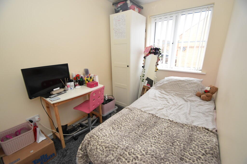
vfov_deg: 77.3
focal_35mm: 15
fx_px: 103
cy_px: 82
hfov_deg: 100.4
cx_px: 124
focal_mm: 10
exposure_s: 1/60
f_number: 4
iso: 1100
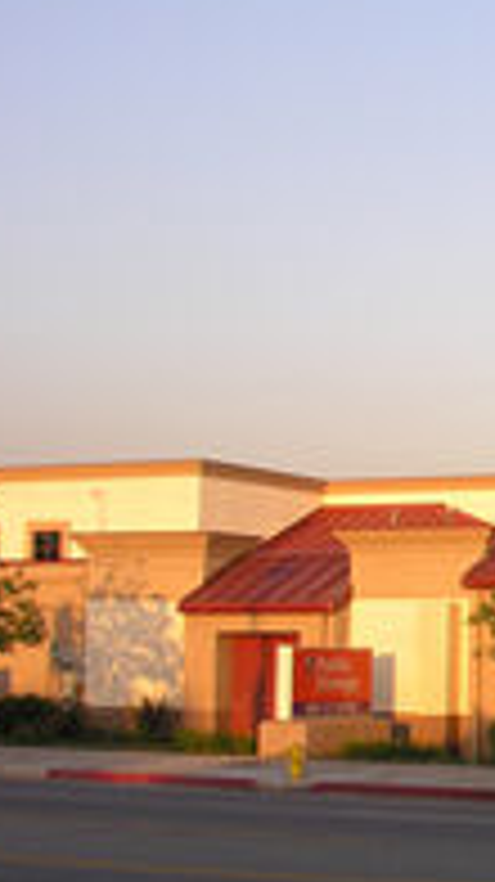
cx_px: 796
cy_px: 540
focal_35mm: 78
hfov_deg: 14.2
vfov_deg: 27.1
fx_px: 1823
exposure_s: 1/132
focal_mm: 8.9
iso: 50
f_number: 4.5
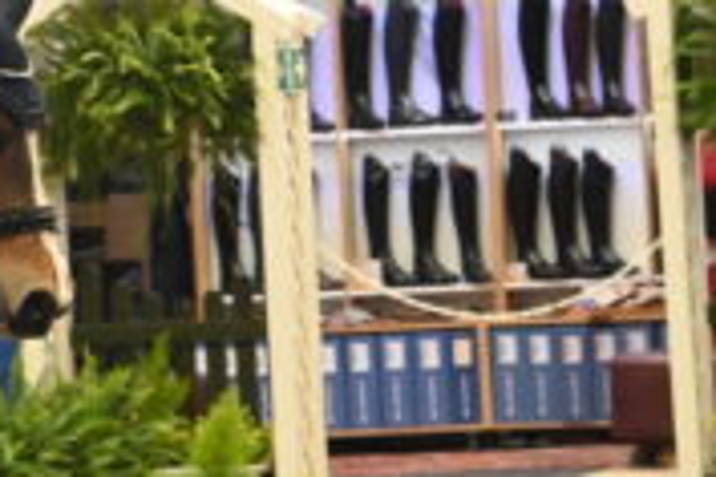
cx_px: -417
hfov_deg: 5.0
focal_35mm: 407
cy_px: 285
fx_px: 8094
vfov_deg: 3.4
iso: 20000
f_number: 9
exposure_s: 1/640
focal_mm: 116
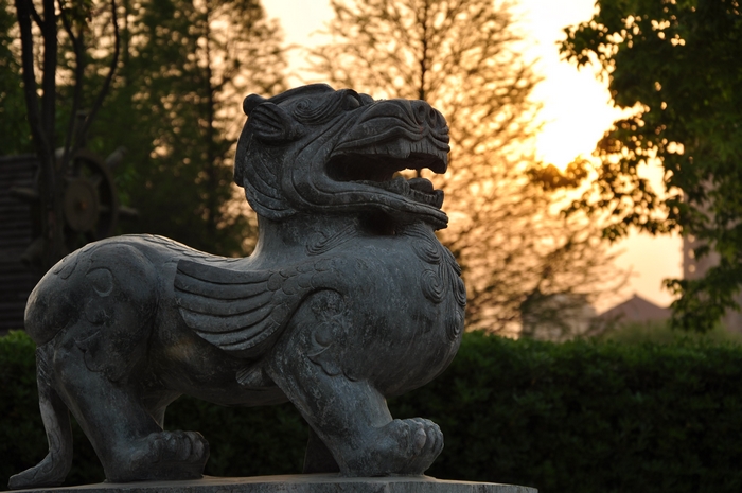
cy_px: 246
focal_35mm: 128
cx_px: 371
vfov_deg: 10.7
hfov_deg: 16.1
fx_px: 2625
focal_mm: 85
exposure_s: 1/125
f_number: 5.6
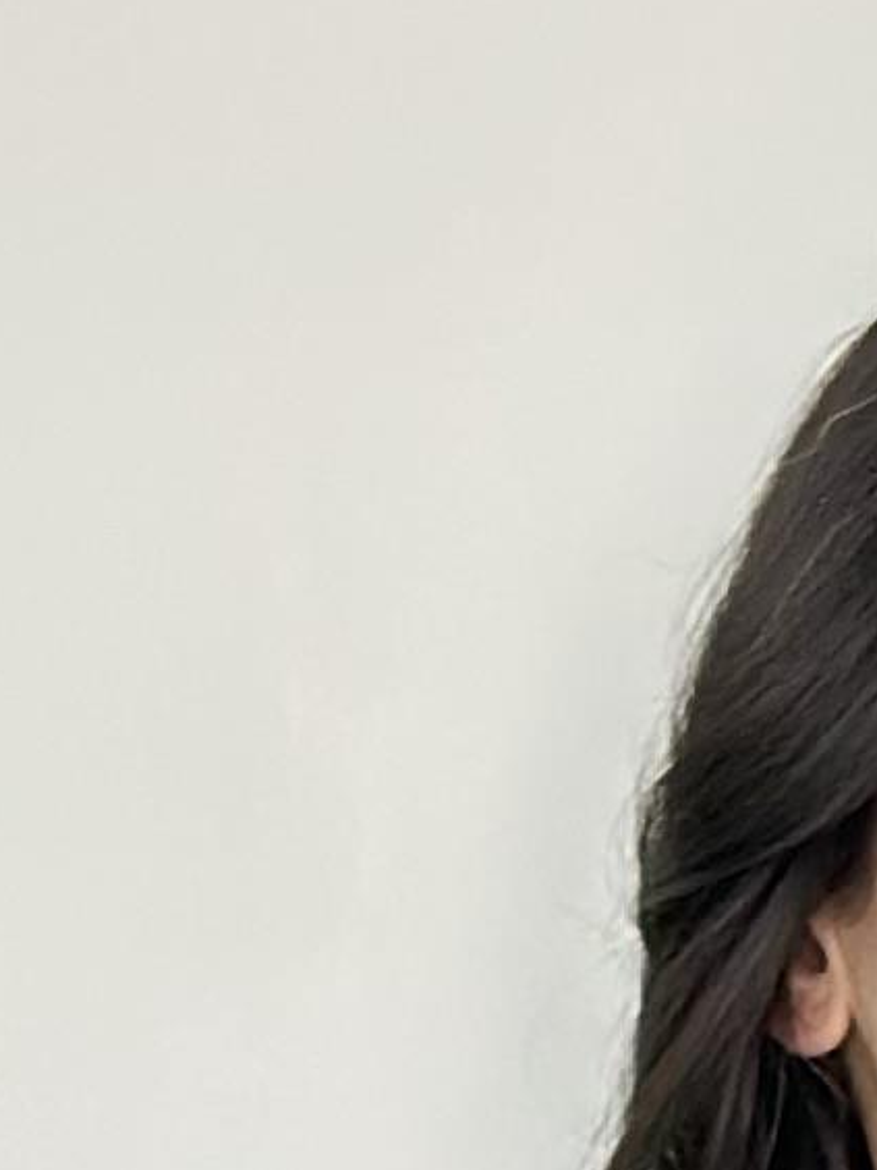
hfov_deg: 4.3
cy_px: 3973
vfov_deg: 5.3
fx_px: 11587
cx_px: 1364
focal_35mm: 343
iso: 64
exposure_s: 1/50
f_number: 1.78
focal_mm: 6.86
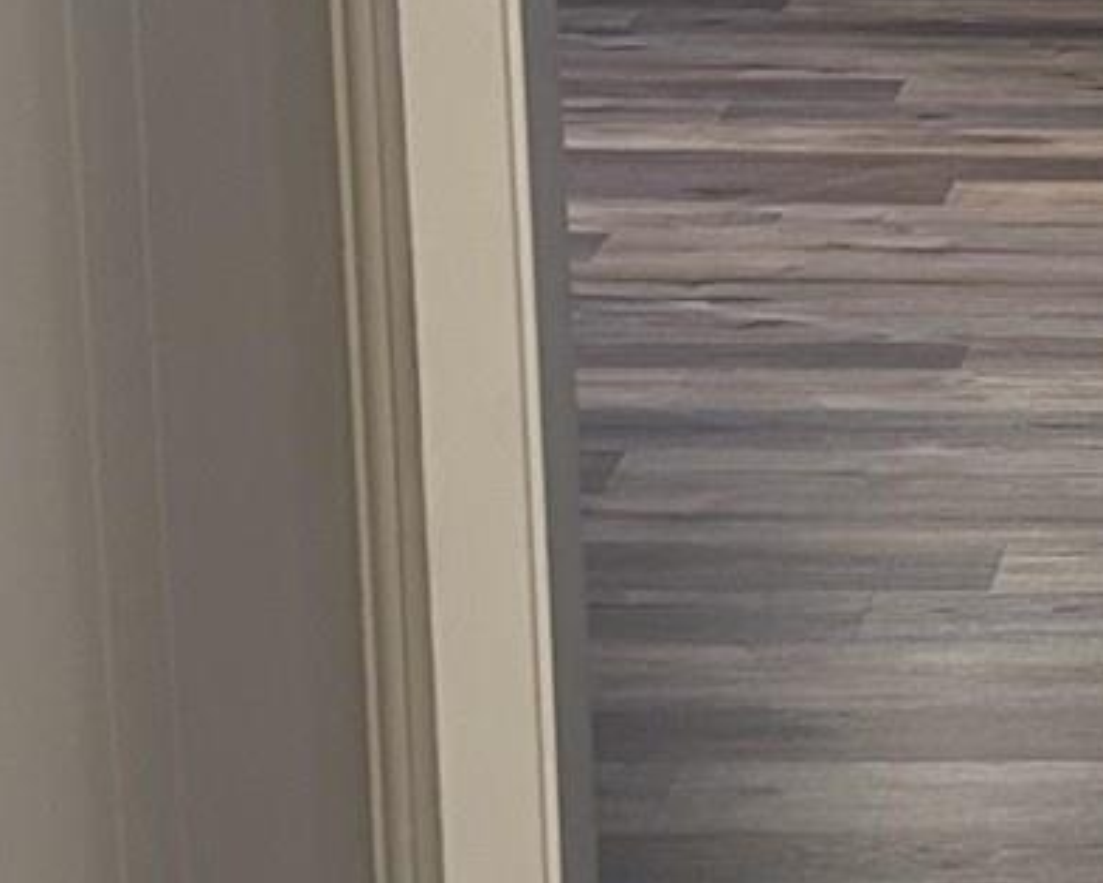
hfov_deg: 12.4
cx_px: 1593
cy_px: 391
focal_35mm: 149
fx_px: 4866
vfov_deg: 10.4
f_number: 1.5
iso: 200
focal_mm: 5.7
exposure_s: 1/60
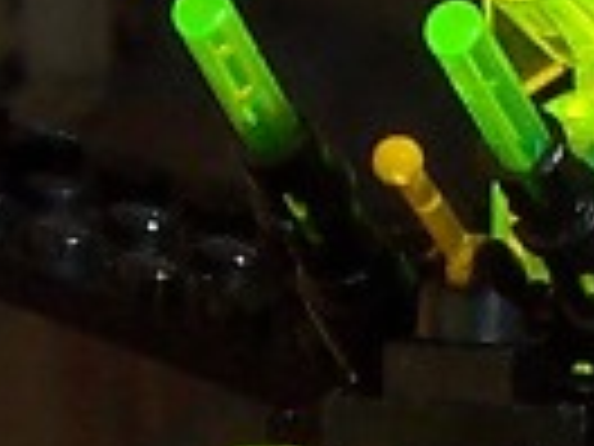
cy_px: 1198
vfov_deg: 2.7
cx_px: 549
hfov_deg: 3.6
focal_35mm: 551
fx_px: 9455
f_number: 6.7
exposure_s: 1/250
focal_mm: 10.8
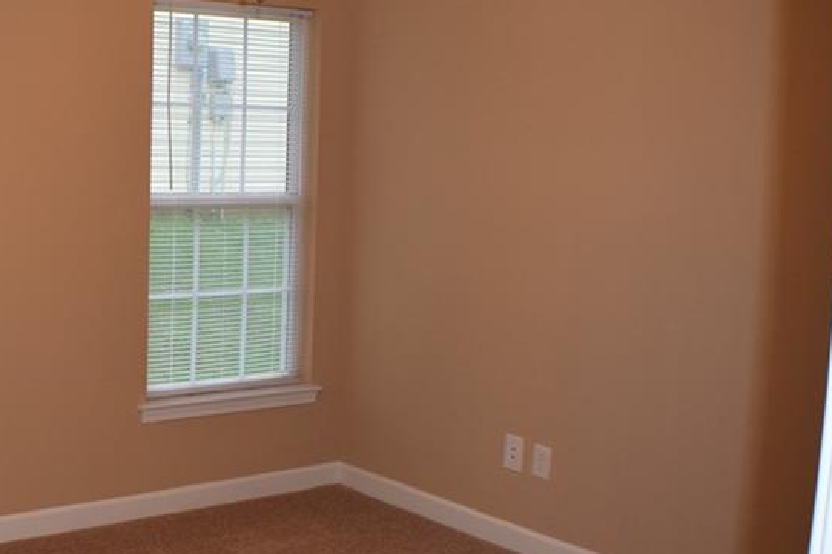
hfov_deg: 28.7
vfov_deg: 20.0
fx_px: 1571
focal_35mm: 68
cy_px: 252
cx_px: 114
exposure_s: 1/80
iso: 800
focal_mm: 24
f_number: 4.5
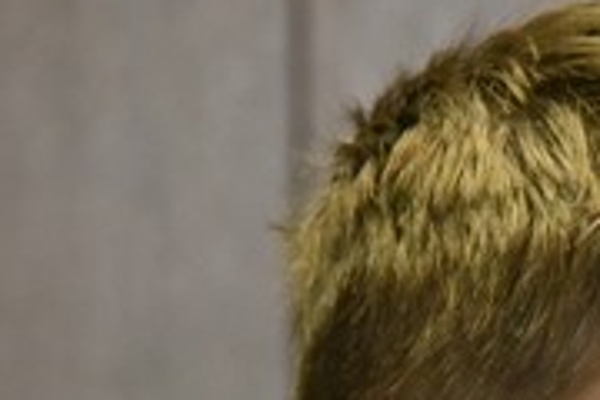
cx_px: 717
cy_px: 658
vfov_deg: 2.5
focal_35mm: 548
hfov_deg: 3.8
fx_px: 9133
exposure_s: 1/320
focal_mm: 120
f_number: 4.5
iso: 8000
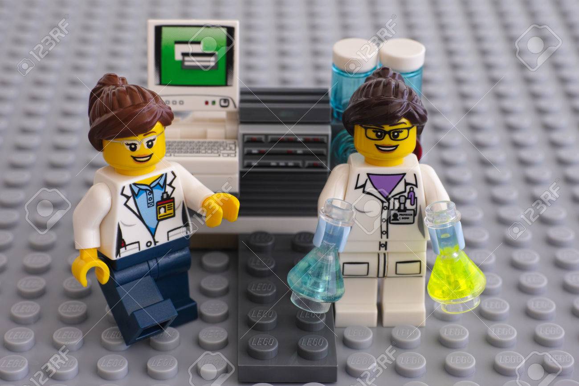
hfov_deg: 27.0
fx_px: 1206
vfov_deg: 18.2
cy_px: 193
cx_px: 290
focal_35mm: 75
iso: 100
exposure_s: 4
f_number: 11
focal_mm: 50
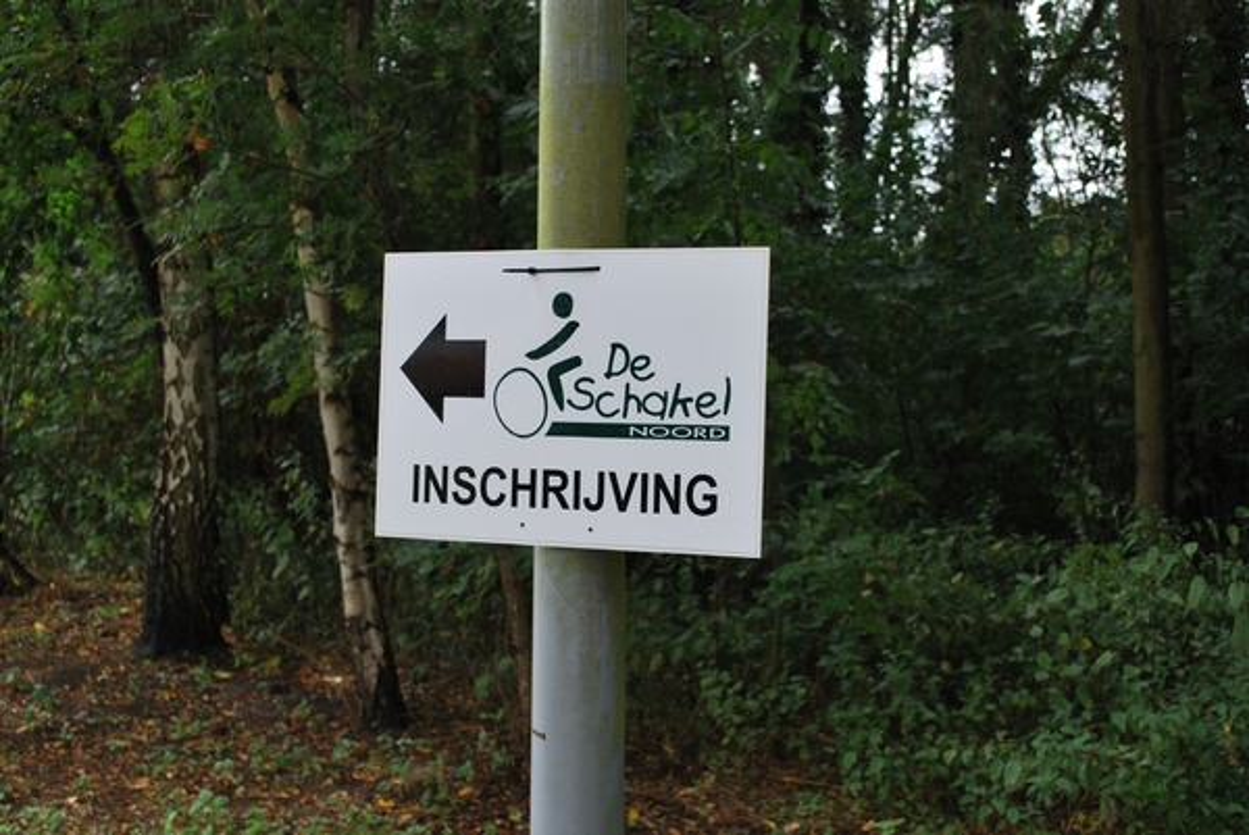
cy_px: 418
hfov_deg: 41.1
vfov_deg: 28.1
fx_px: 1666
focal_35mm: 48
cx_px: 624
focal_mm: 32
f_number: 5.6
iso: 180
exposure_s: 1/125
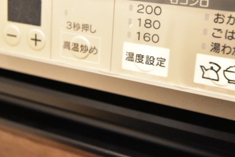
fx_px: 333
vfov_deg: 26.0
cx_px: 124
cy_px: 28
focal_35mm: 51
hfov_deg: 38.9
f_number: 4.5
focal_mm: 20
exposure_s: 1/40
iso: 6400
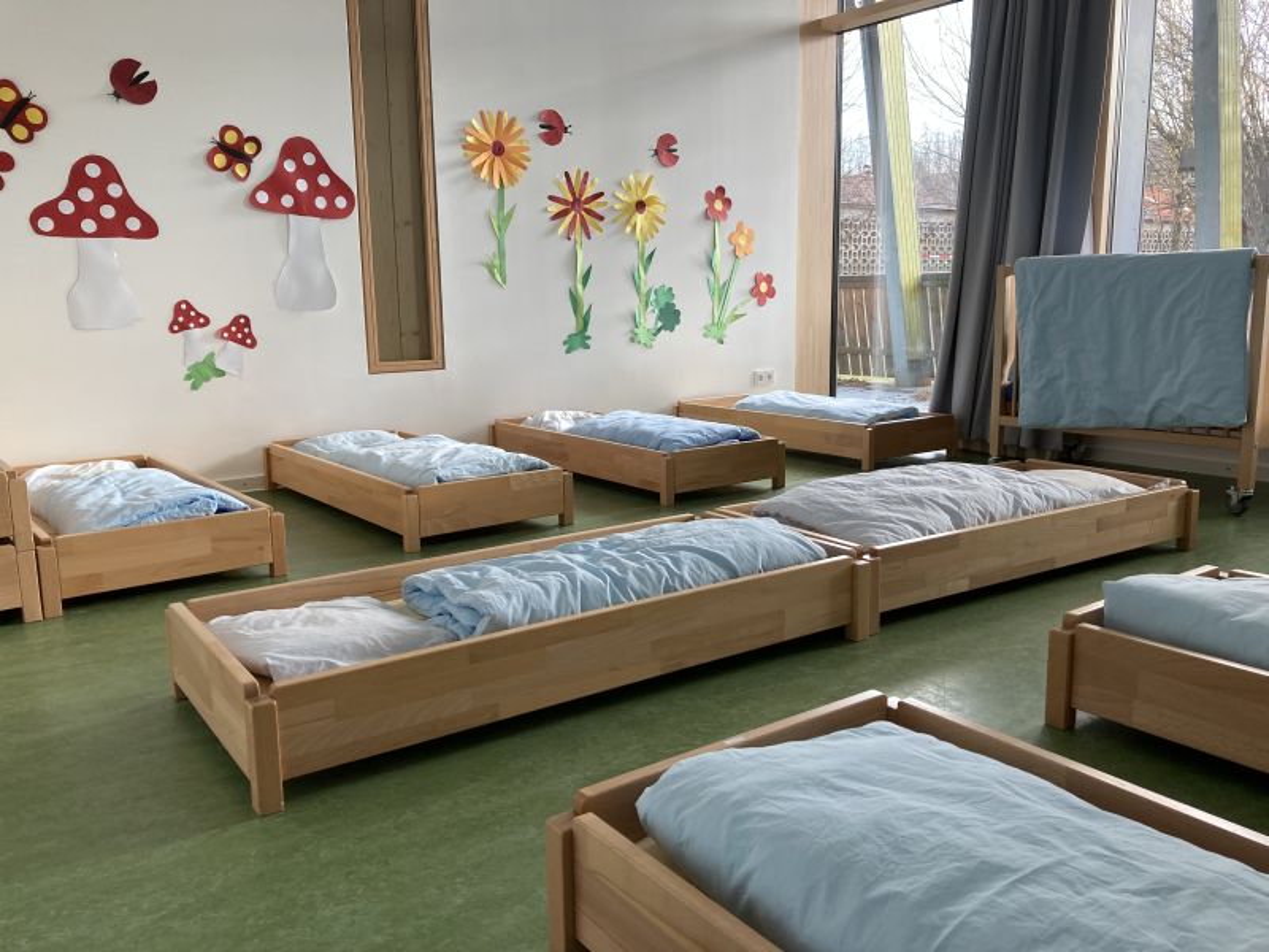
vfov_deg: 49.7
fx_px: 1026
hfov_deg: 63.4
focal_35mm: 28
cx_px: 634
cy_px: 476
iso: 64
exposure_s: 1/121
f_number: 1.8
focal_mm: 3.99
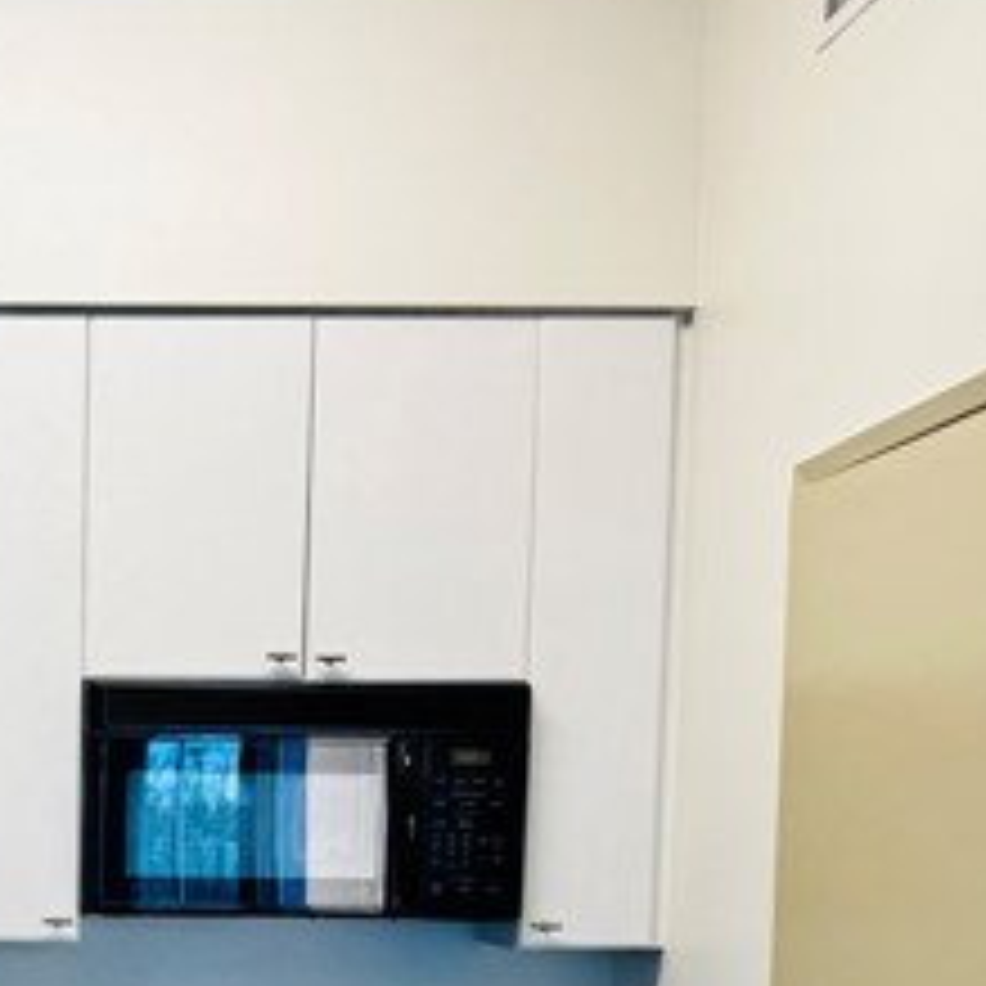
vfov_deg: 26.1
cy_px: 1013
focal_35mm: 62
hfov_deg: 26.3
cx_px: 5
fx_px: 1998
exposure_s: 1/120
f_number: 1.78
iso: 160
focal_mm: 6.76
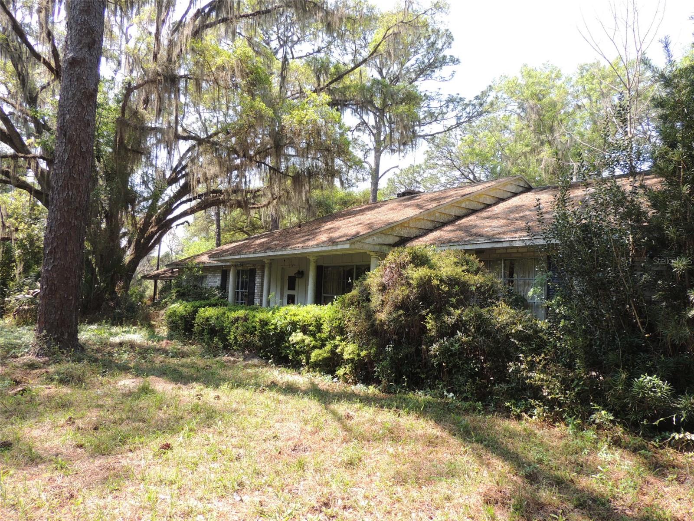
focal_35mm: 24
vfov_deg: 56.8
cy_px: 260
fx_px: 481
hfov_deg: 71.6
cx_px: 347
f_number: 3
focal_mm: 4.3
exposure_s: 1/250
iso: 100
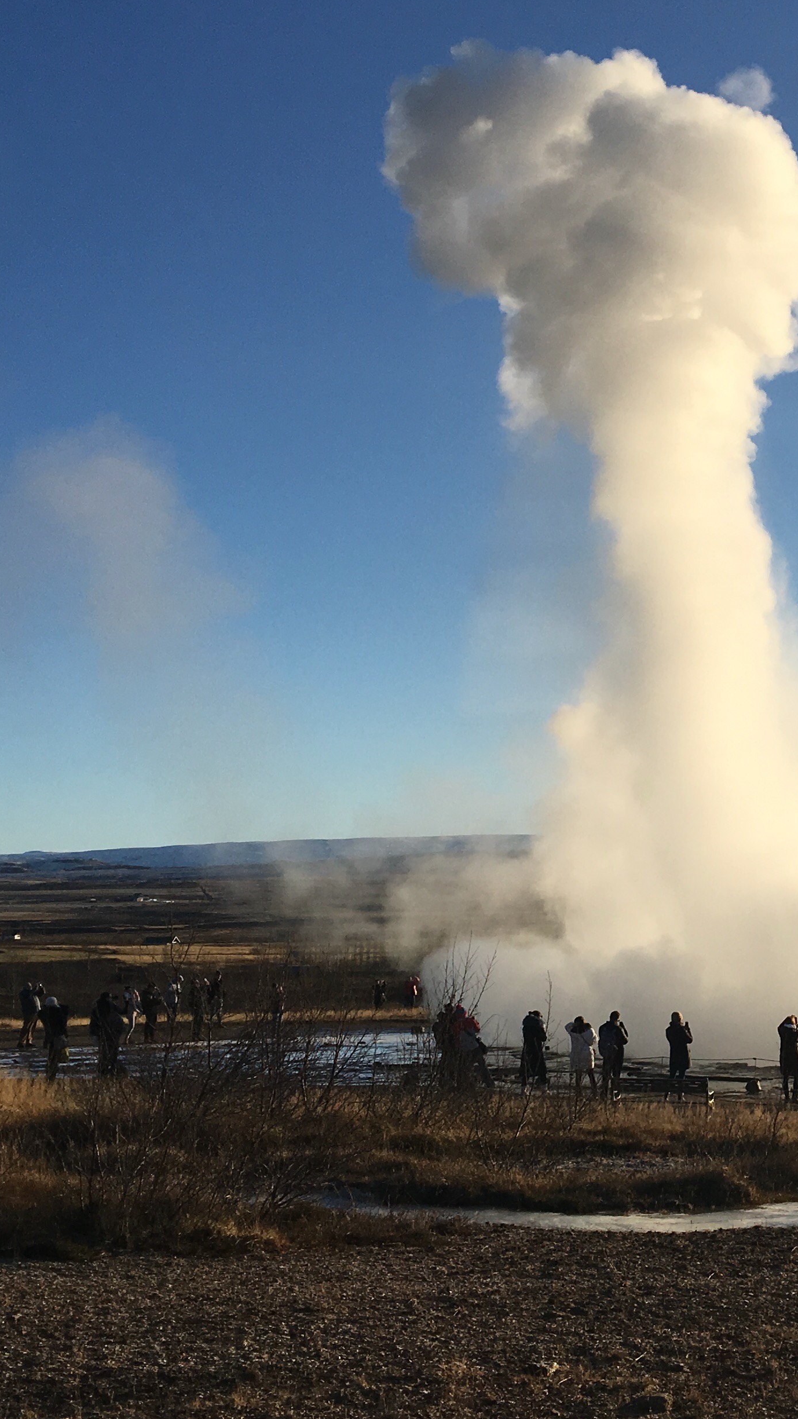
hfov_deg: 21.8
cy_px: 754
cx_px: 878
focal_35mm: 52
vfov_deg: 39.8
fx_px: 1956
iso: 25
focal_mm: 4.15
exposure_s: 1/3205
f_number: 2.2
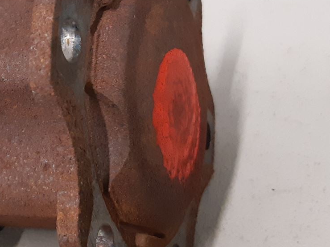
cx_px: 19
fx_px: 686
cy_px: 122
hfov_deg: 26.0
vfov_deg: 20.4
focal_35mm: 72
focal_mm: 3.93
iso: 250
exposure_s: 1/50
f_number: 1.7
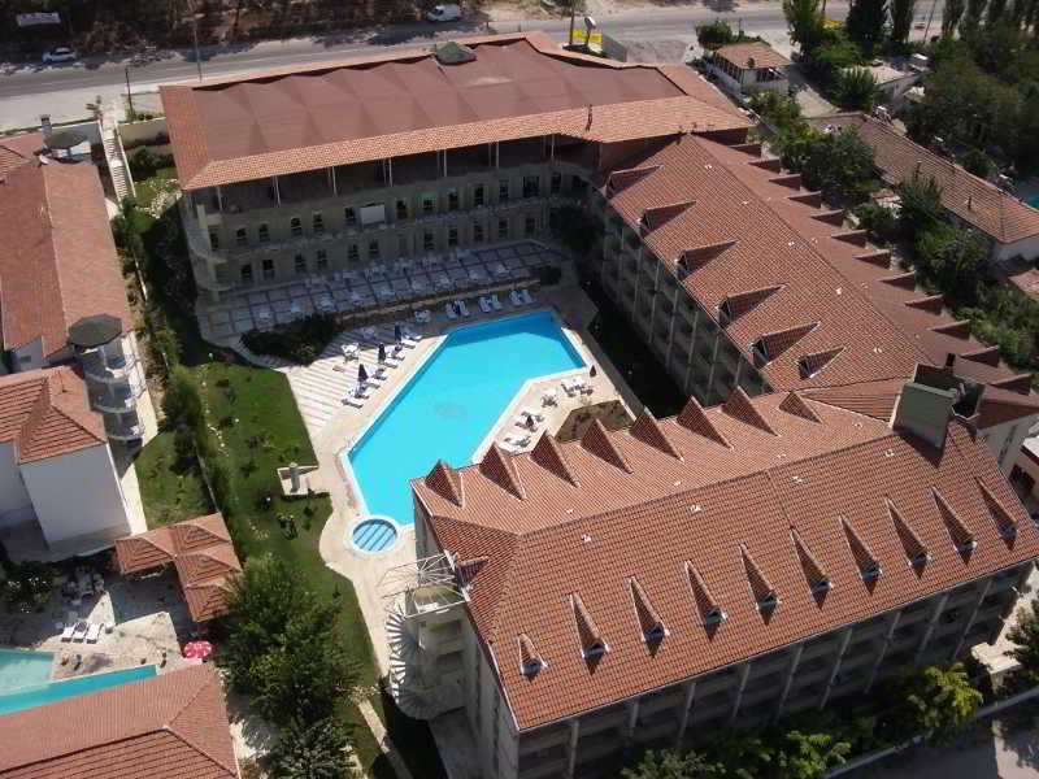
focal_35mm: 35
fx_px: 1051
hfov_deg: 52.6
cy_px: 390
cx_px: 520
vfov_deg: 40.7
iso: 80
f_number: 4.3
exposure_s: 1/640
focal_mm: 5.8
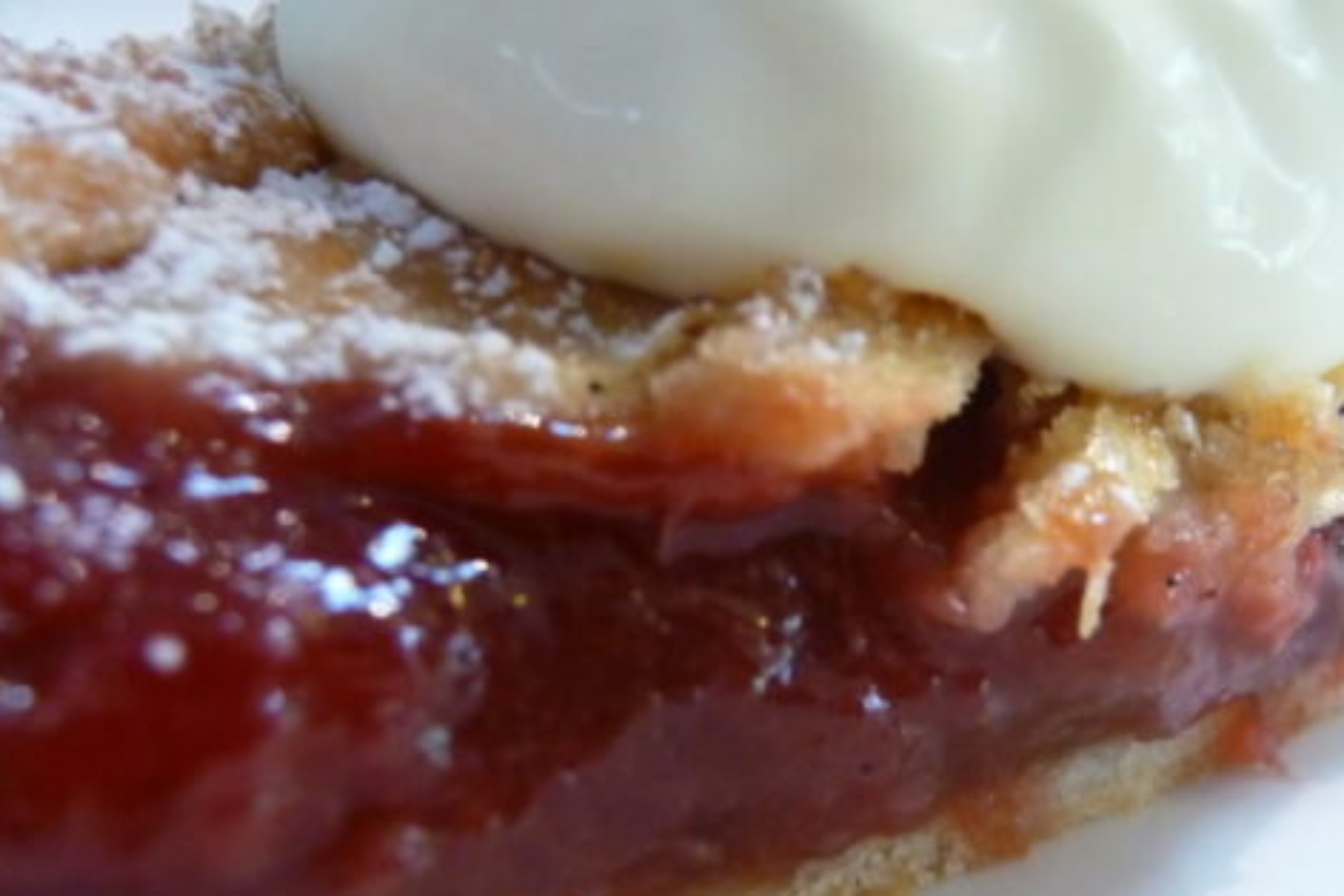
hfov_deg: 47.7
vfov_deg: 33.3
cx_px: 893
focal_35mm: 40
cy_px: 549
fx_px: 1493
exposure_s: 1/20
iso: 400
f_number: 3.3
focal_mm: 4.7
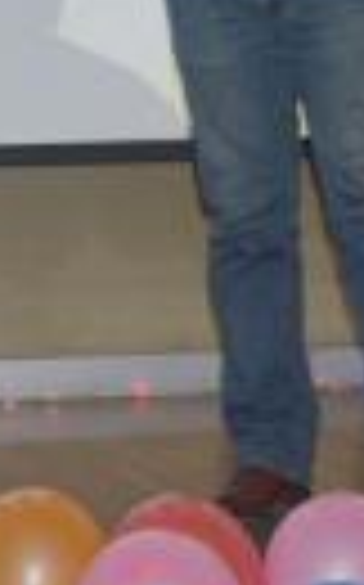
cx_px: -220
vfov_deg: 11.7
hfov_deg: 7.3
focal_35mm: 176
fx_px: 2800
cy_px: -101
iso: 500
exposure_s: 1/60
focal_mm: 30
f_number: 4.2
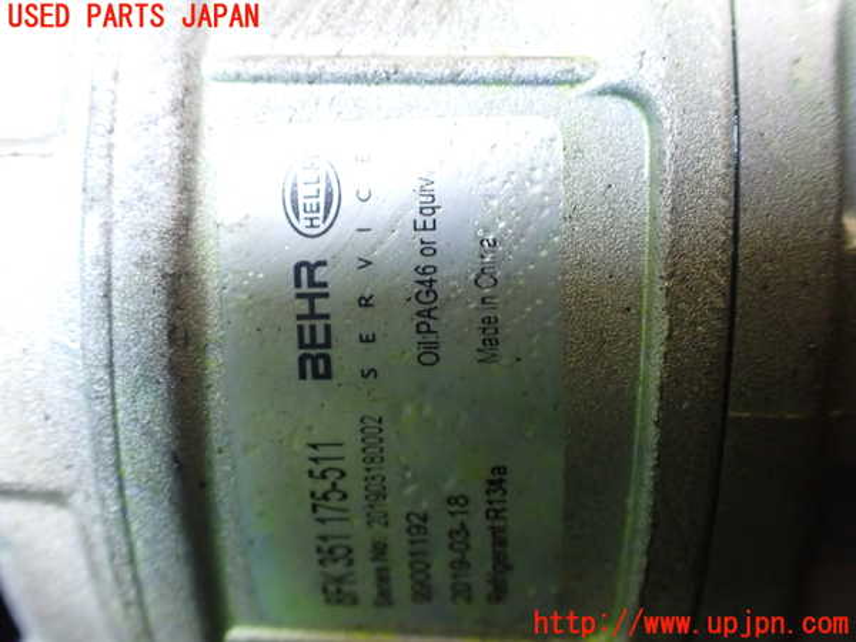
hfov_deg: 60.0
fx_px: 742
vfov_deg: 46.8
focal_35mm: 30
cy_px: 321
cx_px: 428
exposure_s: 1/50
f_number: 2.3
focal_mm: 5.4
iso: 800
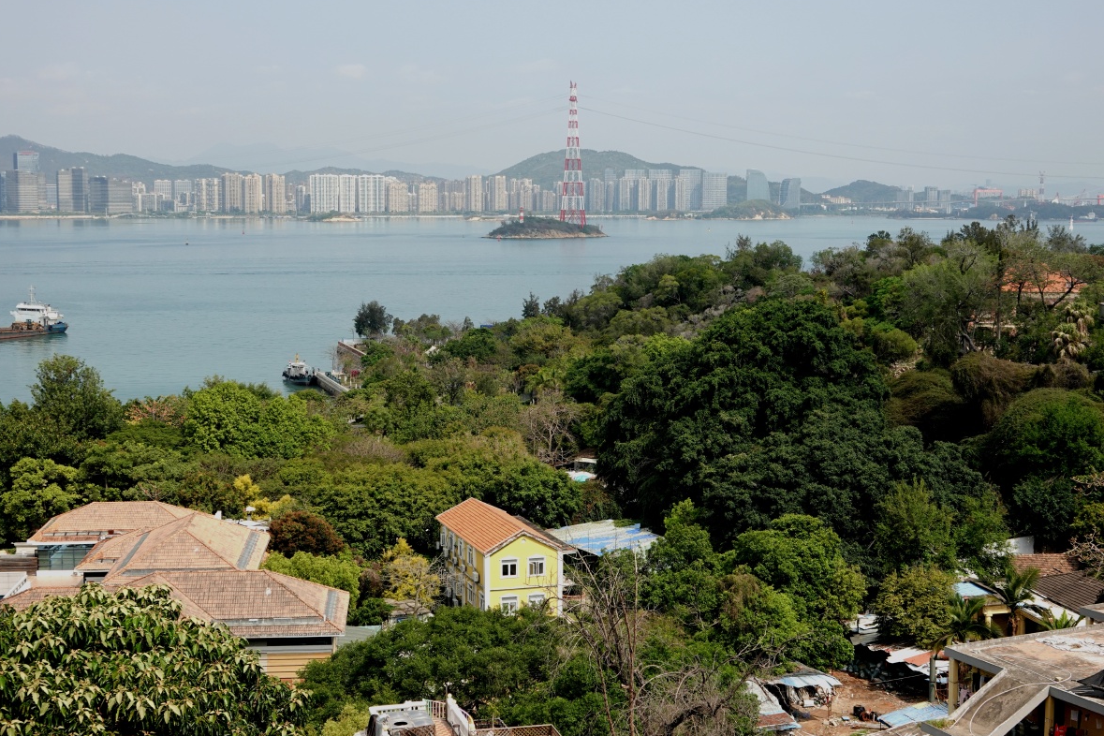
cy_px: 364
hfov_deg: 35.6
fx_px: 1717
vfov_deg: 24.2
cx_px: 548
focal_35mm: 56
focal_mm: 20.26
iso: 125
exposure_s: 1/400
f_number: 5.6
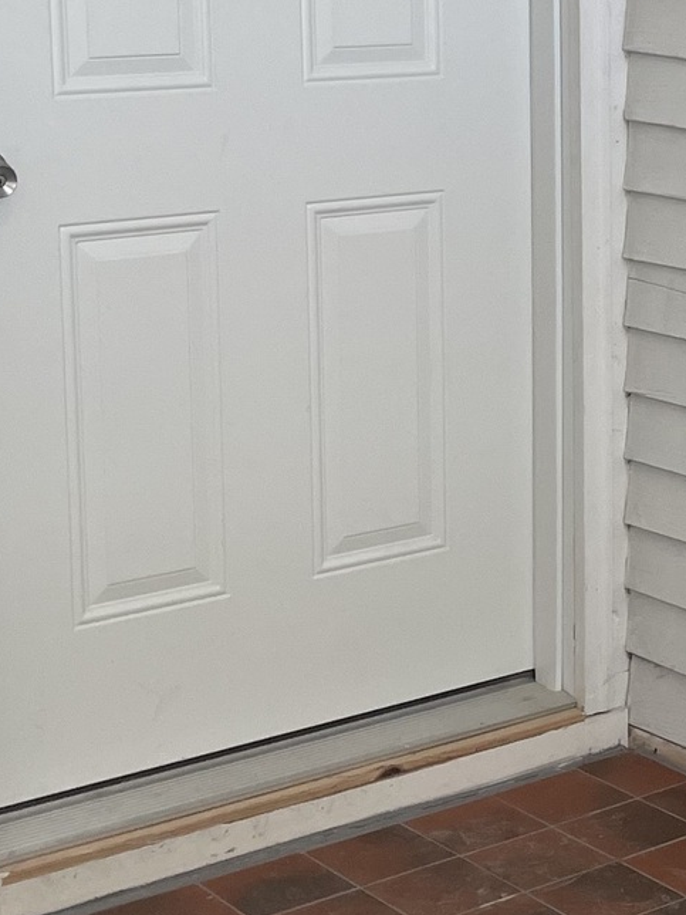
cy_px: 261
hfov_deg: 15.2
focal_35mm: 93
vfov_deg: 21.0
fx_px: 2457
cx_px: 866
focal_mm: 4.2
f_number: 1.6
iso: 100
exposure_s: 1/120
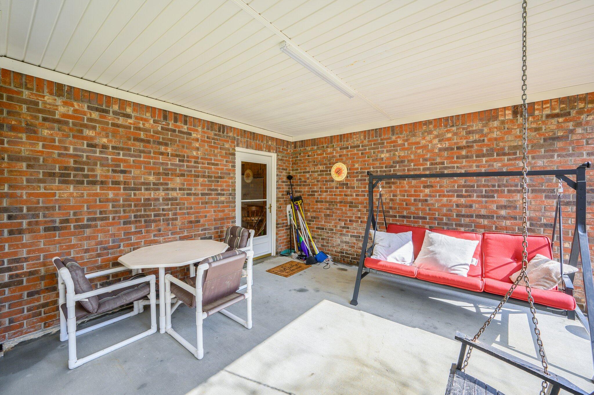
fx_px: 231
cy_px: 198
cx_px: 297
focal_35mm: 14
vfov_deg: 81.1
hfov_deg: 104.3
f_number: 9
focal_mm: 14
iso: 100
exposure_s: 1/60
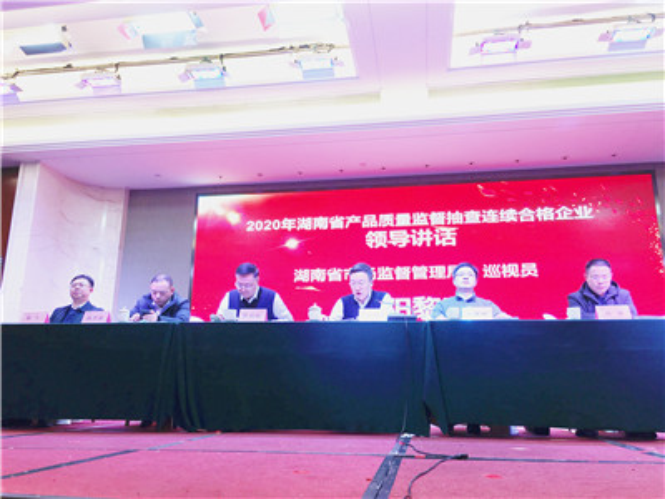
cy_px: 250
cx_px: 332
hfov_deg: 61.7
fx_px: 557
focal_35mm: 29
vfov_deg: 48.2
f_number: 2.2
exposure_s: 1/50
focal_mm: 4.15
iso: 32
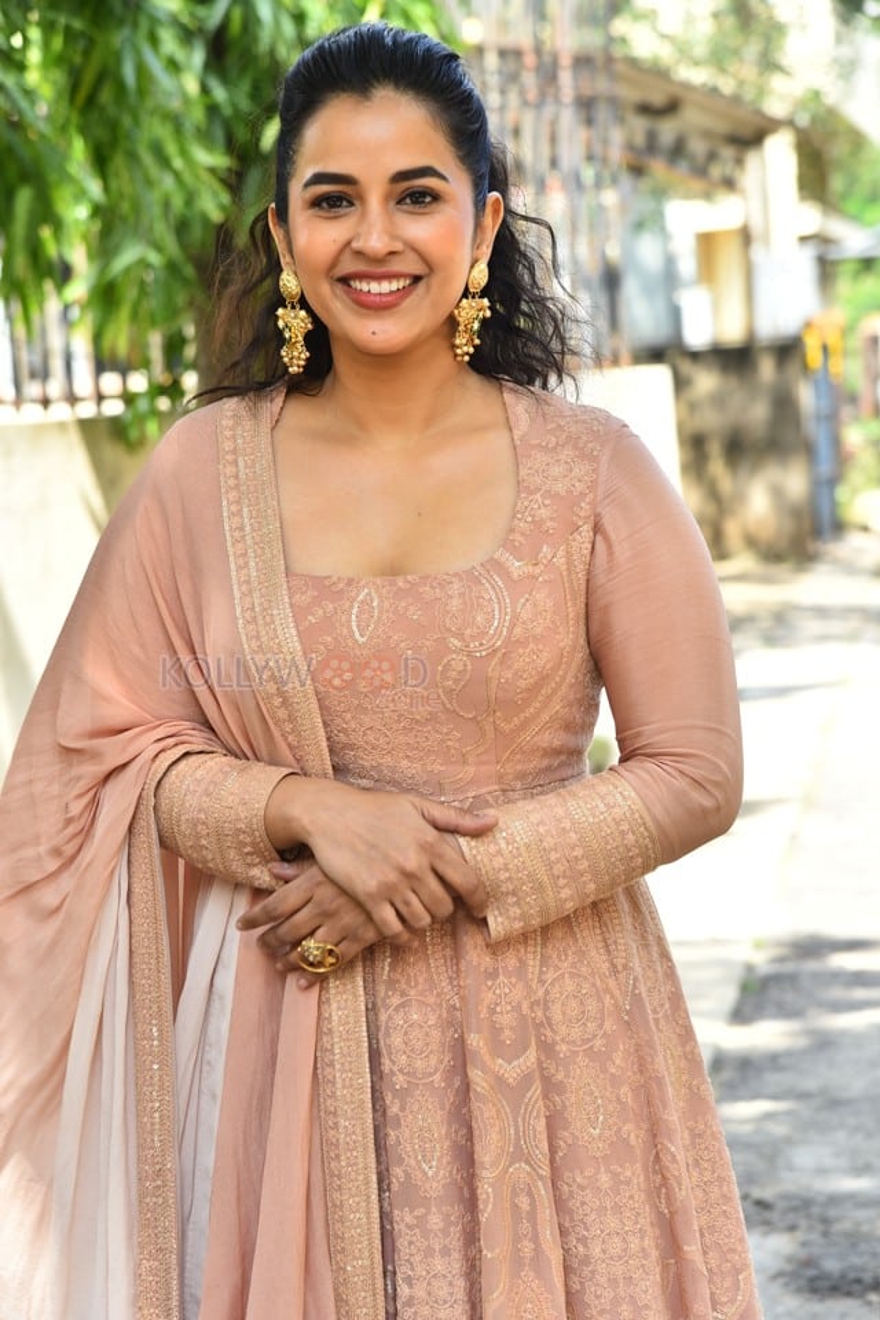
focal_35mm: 120
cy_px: 660
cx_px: 440
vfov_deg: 17.1
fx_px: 4400
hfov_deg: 11.4
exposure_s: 1/160
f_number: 6.3
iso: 500
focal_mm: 120
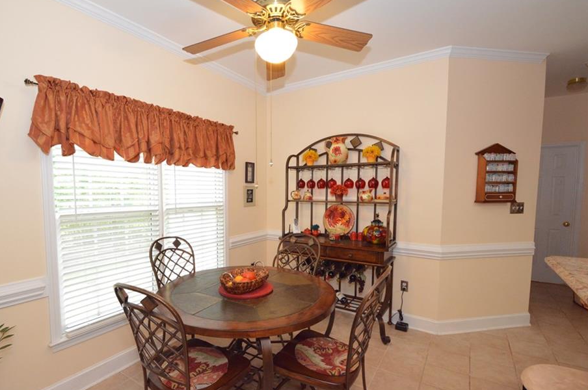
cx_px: 258
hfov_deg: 92.9
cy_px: 213
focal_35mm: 17
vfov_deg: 70.1
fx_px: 277
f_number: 9
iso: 2200
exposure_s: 1/60
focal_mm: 10
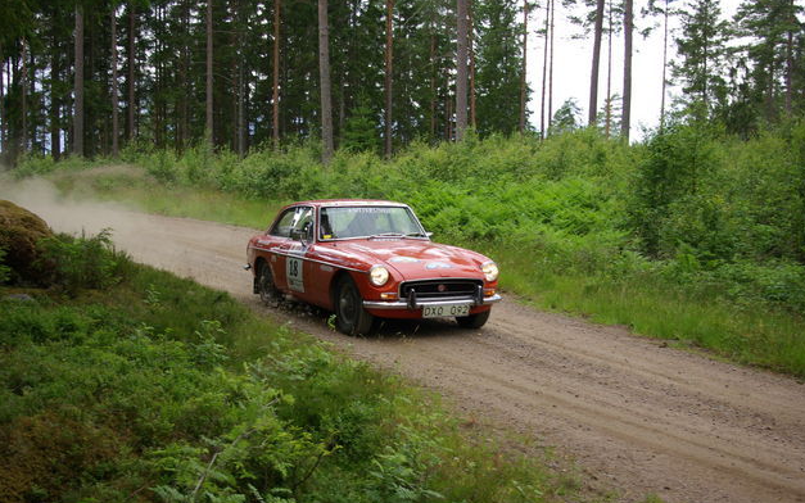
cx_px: 401
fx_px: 1130
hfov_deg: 39.2
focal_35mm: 52
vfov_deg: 25.1
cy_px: 269
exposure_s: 1/250
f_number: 4
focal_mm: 33
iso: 200
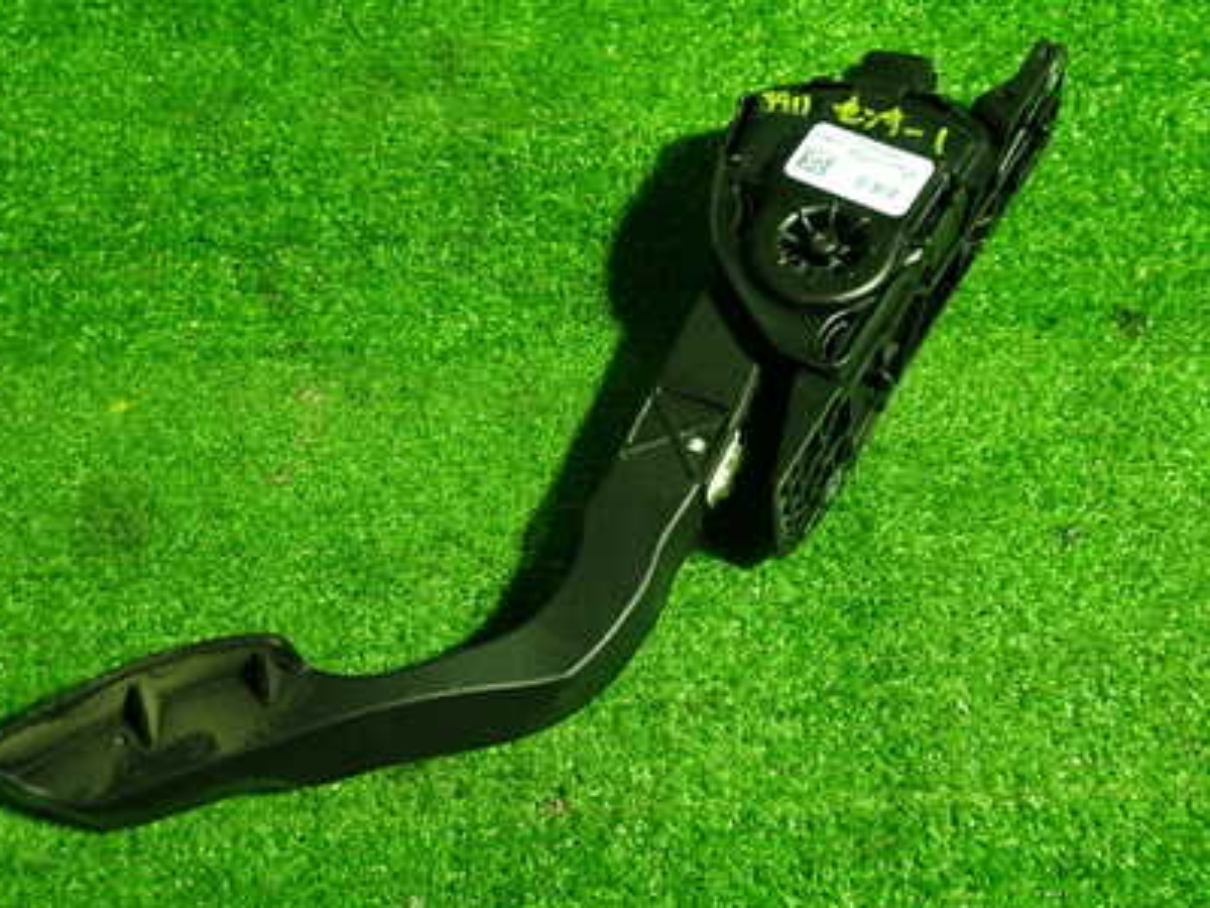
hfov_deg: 42.0
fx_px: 1573
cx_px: 523
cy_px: 415
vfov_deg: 32.2
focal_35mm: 45
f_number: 2.3
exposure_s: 1/30
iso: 320
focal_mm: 5.4
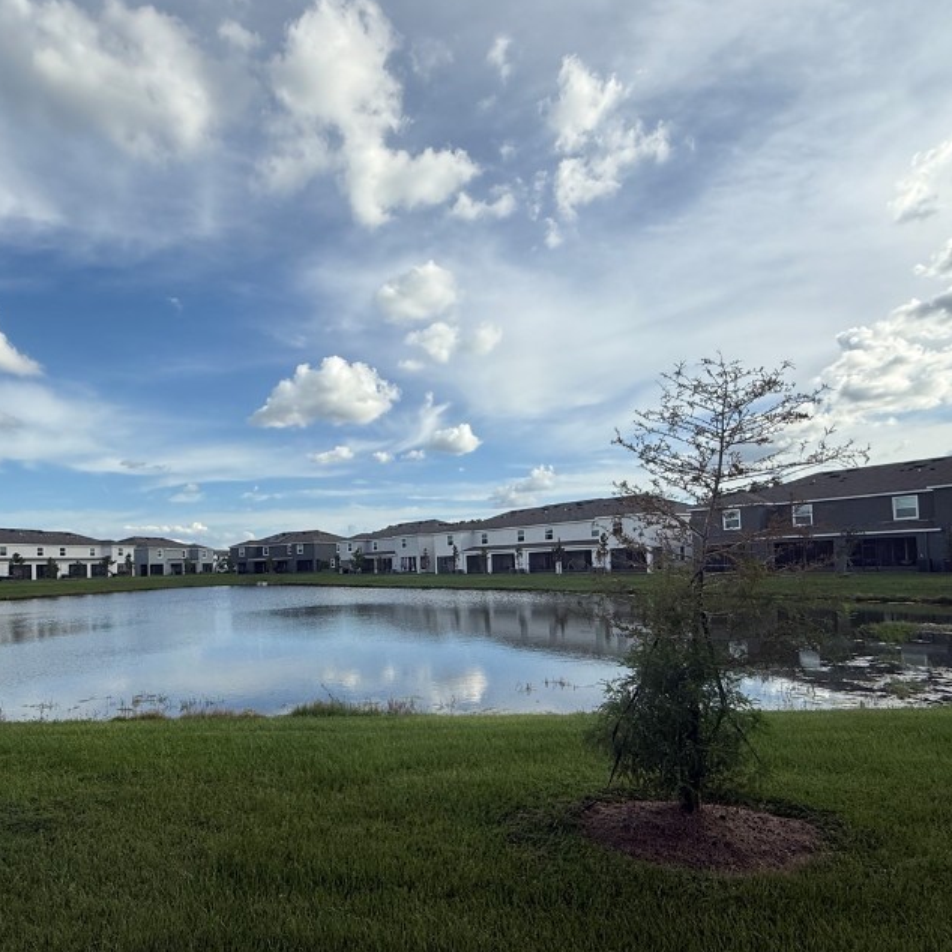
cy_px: 547
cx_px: 399
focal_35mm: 20
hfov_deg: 74.3
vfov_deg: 74.4
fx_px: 622
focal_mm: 2.22
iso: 50
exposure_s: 1/2237
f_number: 2.2
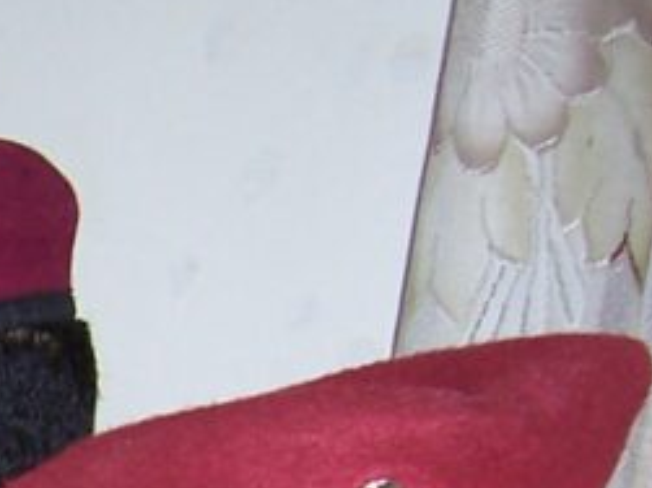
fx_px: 3238
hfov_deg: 10.2
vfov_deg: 8.1
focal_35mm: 172
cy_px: 1095
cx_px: -852
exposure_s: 1/60
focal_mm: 6
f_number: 3
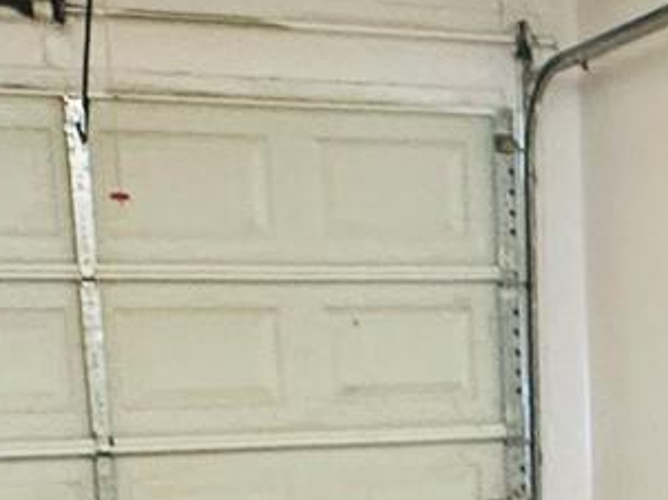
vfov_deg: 14.7
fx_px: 1832
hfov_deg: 19.3
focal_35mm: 95
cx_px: 825
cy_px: 697
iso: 800
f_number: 2.2
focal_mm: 2.22
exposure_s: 1/40
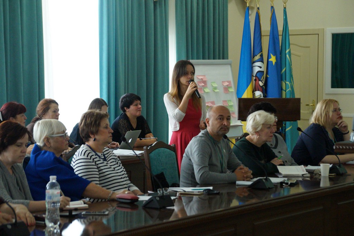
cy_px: 118
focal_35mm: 112
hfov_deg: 18.2
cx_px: 177
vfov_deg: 12.2
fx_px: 1106
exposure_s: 1/125
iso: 3200
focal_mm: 75
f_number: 5.6
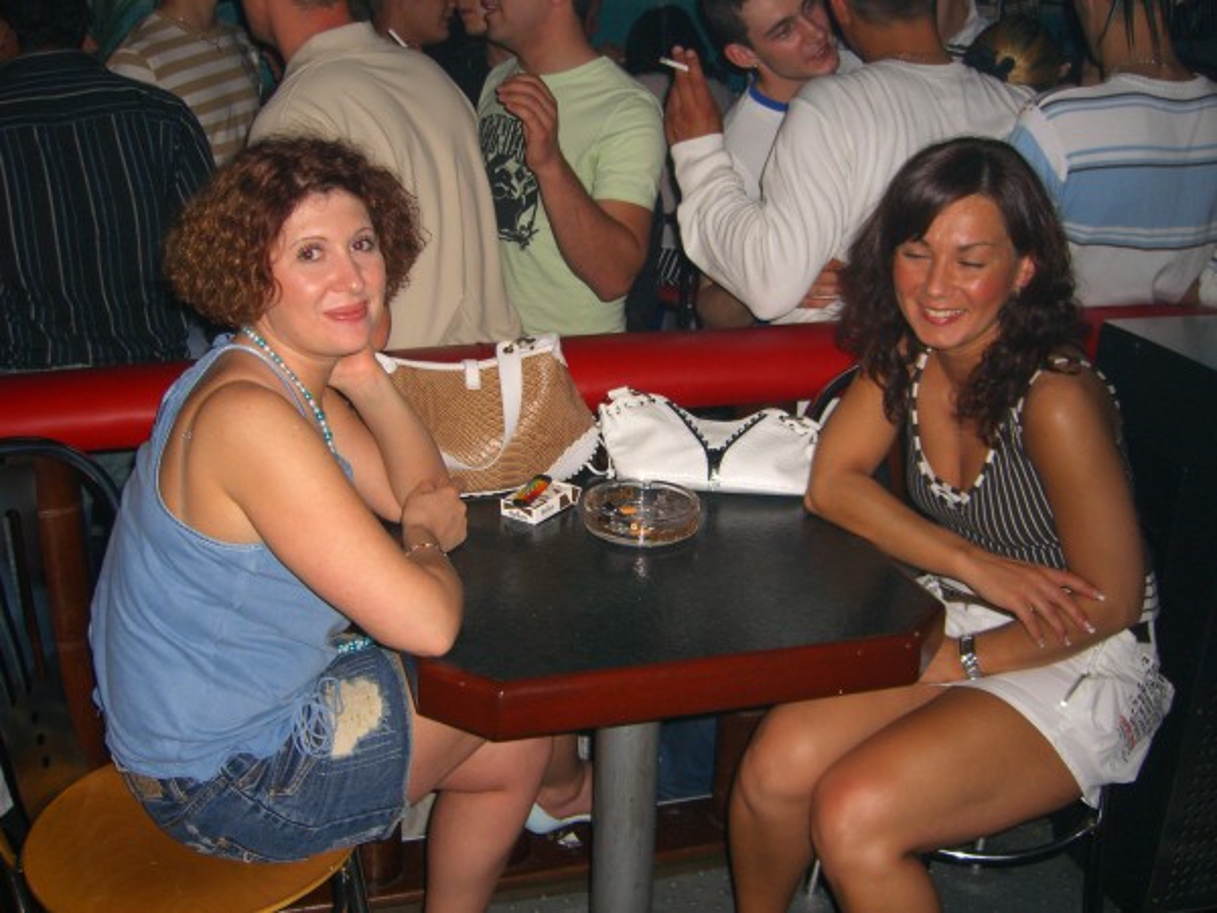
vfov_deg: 37.7
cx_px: 608
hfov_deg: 49.0
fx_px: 1336
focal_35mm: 38
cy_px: 456
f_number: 2.8
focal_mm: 7.9
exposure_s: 1/60
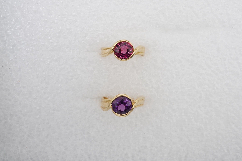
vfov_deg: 29.9
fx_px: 303
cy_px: 80
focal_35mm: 45
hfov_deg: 43.6
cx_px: 121
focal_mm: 30
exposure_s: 1/125
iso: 500
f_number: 16
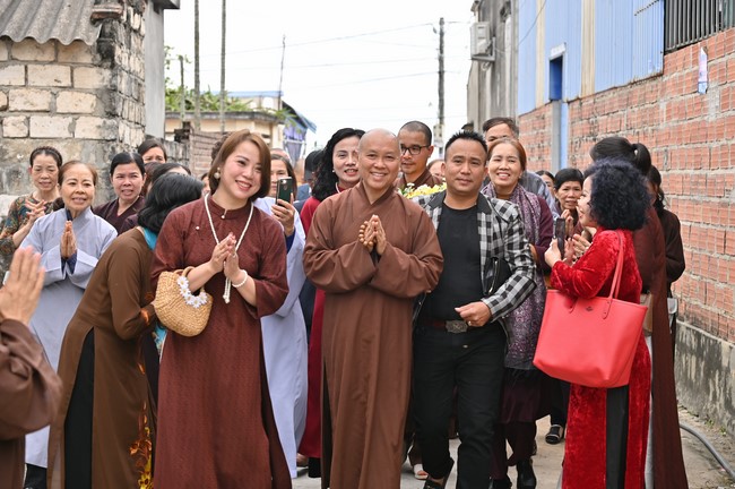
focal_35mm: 75
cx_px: 368
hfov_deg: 27.0
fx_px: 1530
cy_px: 244
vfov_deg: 18.1
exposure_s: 1/125
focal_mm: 75
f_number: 5.6
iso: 125
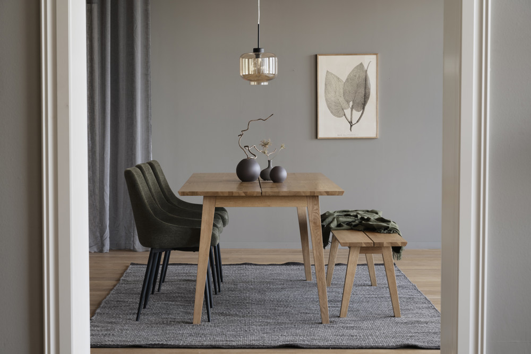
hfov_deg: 28.8
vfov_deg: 19.5
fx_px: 1033
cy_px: 177
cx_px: 266
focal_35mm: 70
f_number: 9
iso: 160
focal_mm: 70
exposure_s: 1/4
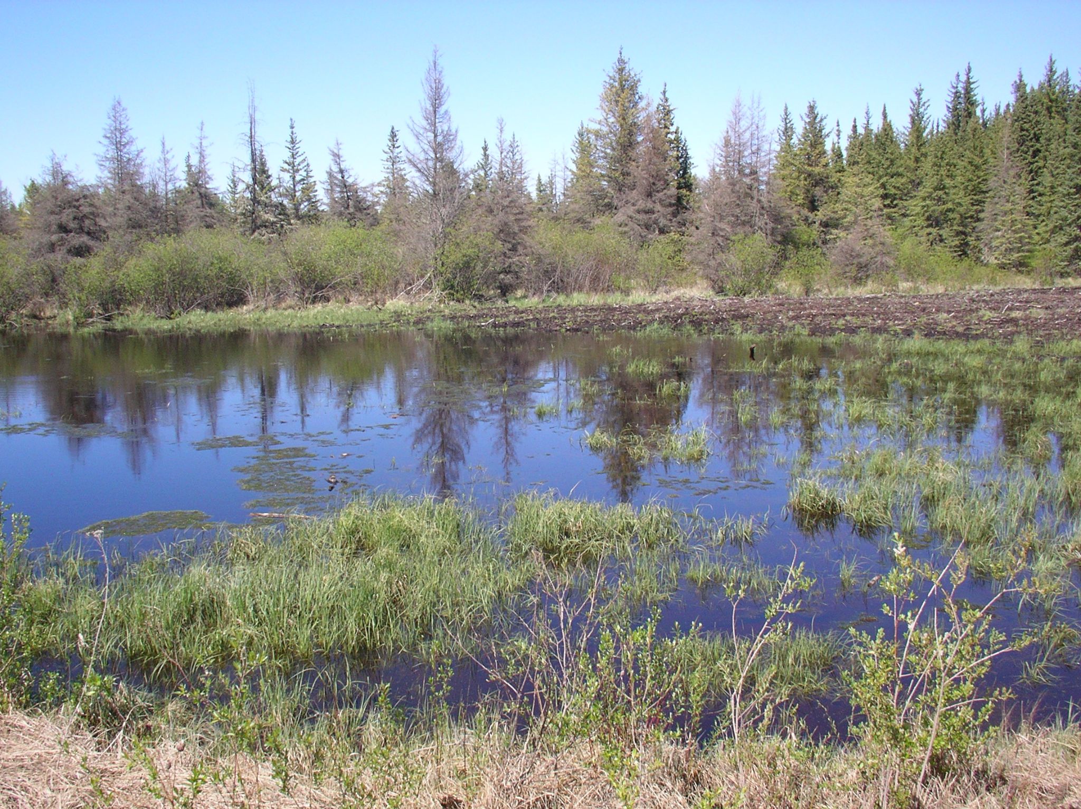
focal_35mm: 37
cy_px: 404
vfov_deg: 38.6
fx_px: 1154
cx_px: 540
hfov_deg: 50.2
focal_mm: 5.7
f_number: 6.9
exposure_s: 1/160
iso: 64
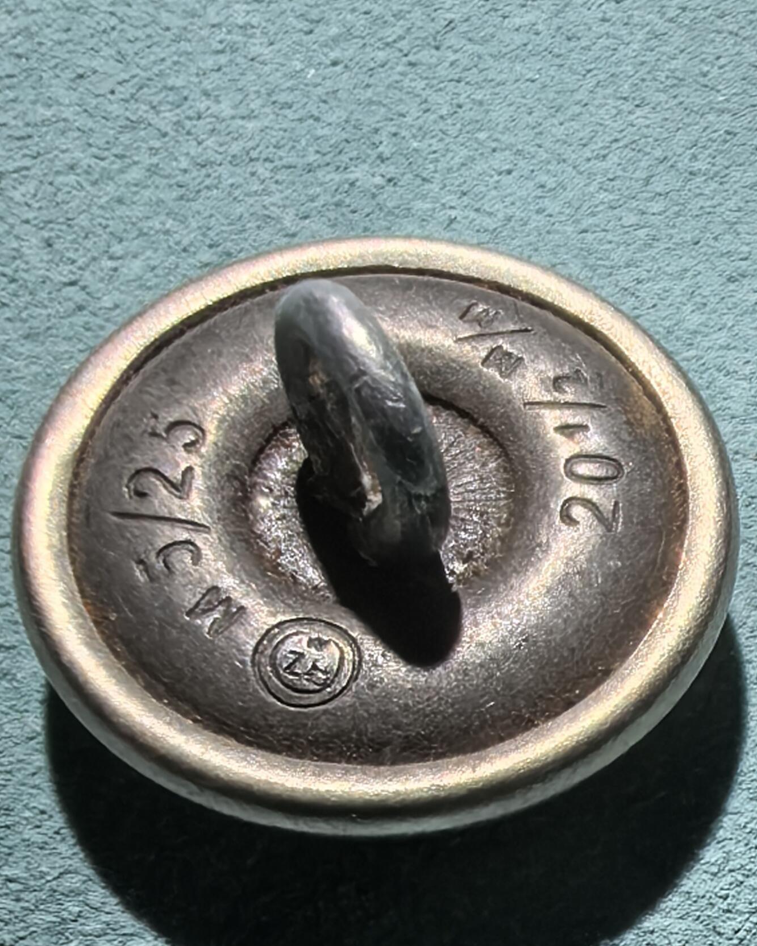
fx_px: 2128
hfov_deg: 20.2
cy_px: 482
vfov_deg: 25.1
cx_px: 374
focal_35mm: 76
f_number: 2.2
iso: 100
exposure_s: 1/100
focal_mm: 1.95
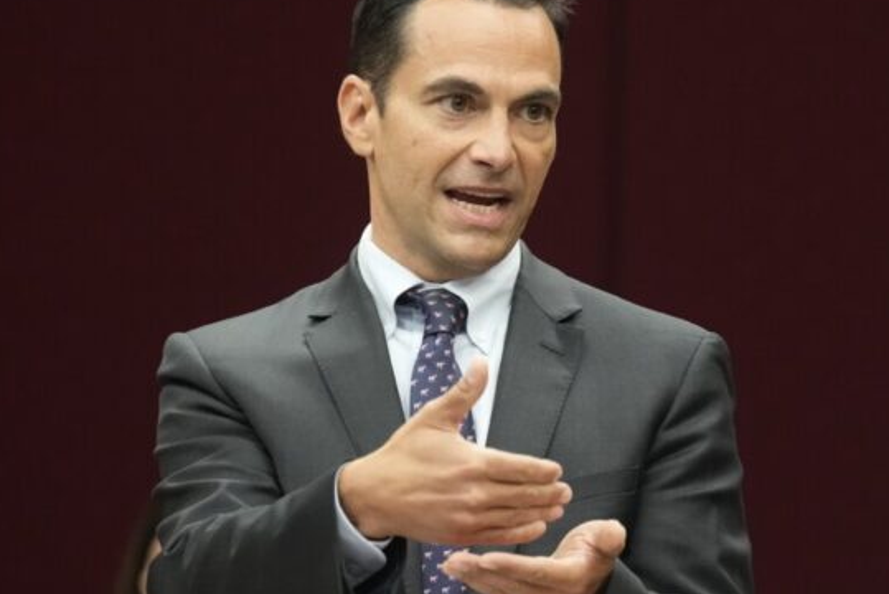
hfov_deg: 4.2
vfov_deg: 2.8
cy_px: 292
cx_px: 463
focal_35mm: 487
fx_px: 12032
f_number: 4
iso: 3200
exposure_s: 1/250
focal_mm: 228
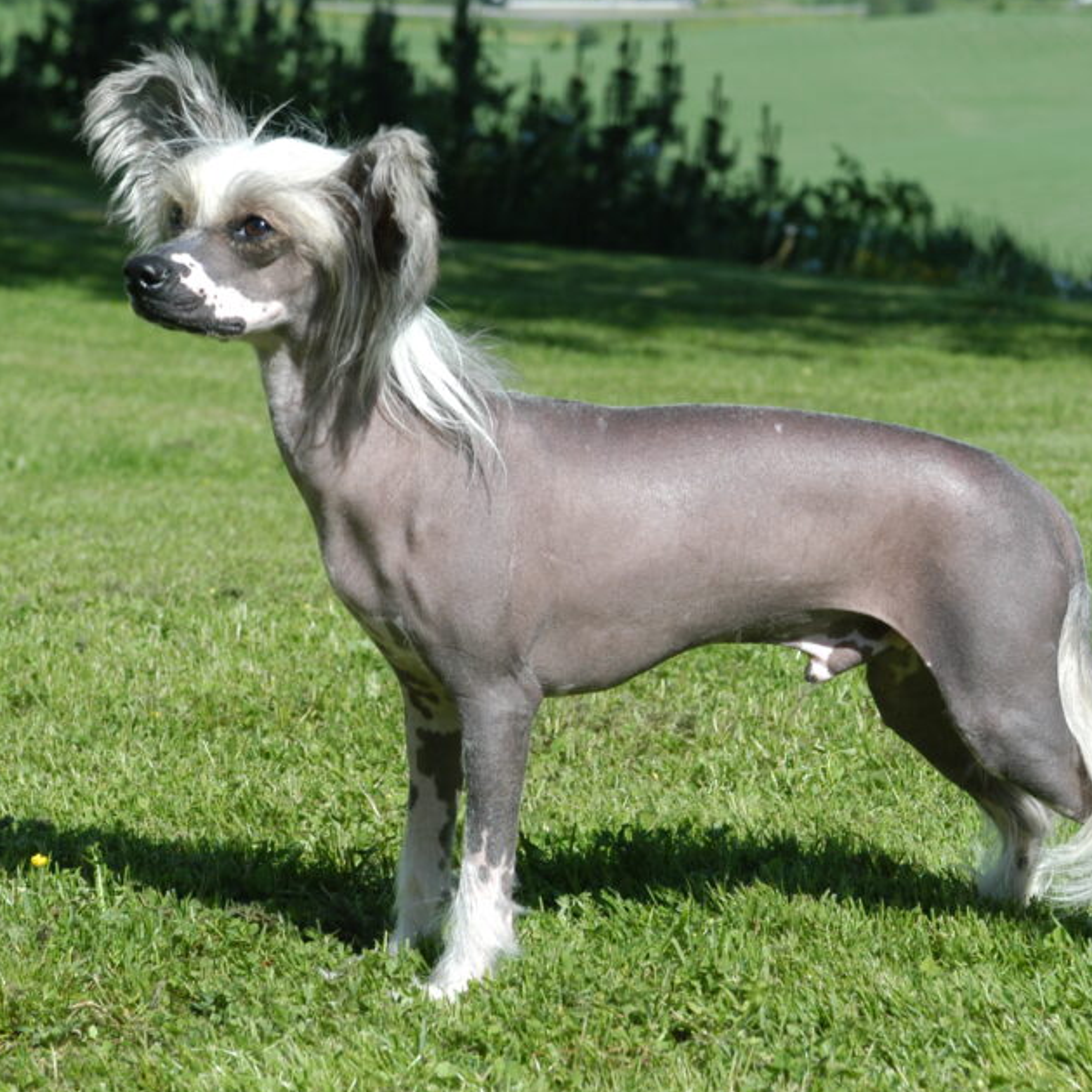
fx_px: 4807
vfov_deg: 13.0
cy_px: 553
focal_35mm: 135
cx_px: 580
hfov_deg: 13.0
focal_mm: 65
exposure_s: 1/250
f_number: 9
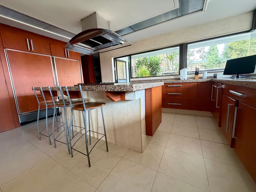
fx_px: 104
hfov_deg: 102.1
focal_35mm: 14
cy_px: 96
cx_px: 128
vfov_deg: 85.7
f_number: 2.2
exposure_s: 1/60
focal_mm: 2.22
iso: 640
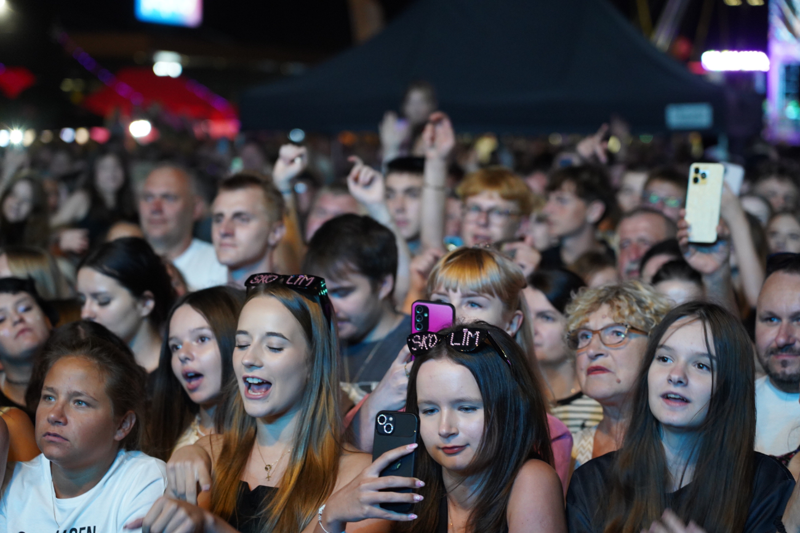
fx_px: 2333
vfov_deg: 13.0
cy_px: 266
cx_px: 400
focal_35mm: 105
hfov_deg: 19.5
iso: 4000
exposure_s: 1/100
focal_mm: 105
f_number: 4
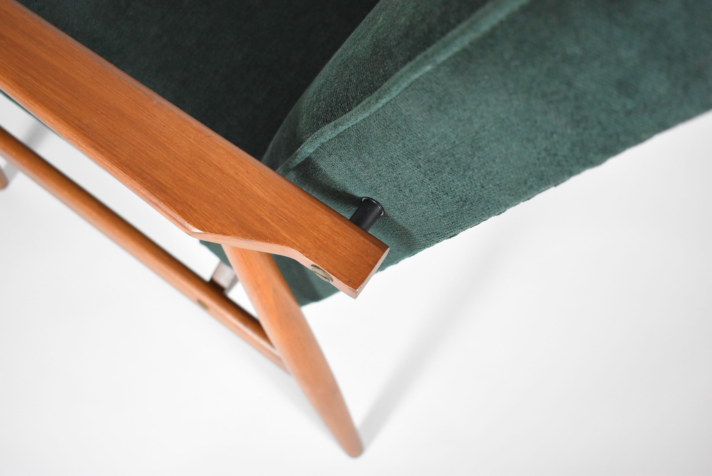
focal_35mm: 39
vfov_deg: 34.3
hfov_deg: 49.5
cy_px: 238
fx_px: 772
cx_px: 356
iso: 2800
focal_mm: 26
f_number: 4
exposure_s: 1/125
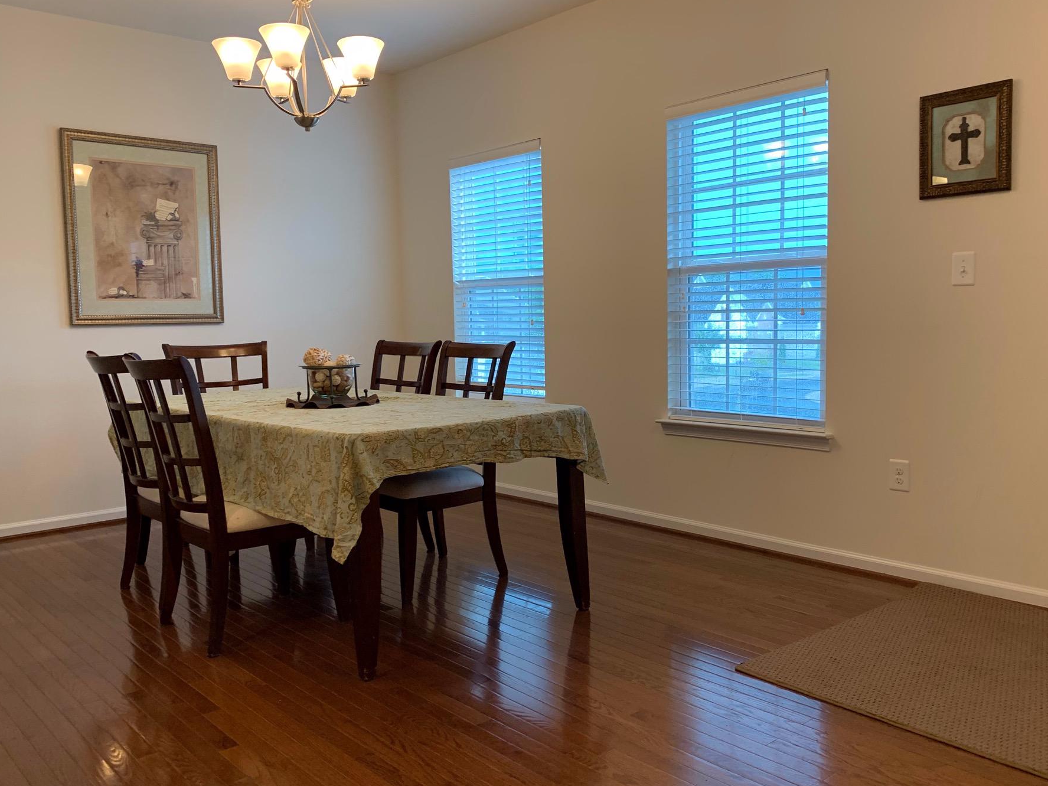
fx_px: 908
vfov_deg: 46.8
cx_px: 550
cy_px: 401
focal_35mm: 30
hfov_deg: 59.9
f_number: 1.8
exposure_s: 1/60
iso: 100
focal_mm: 4.25
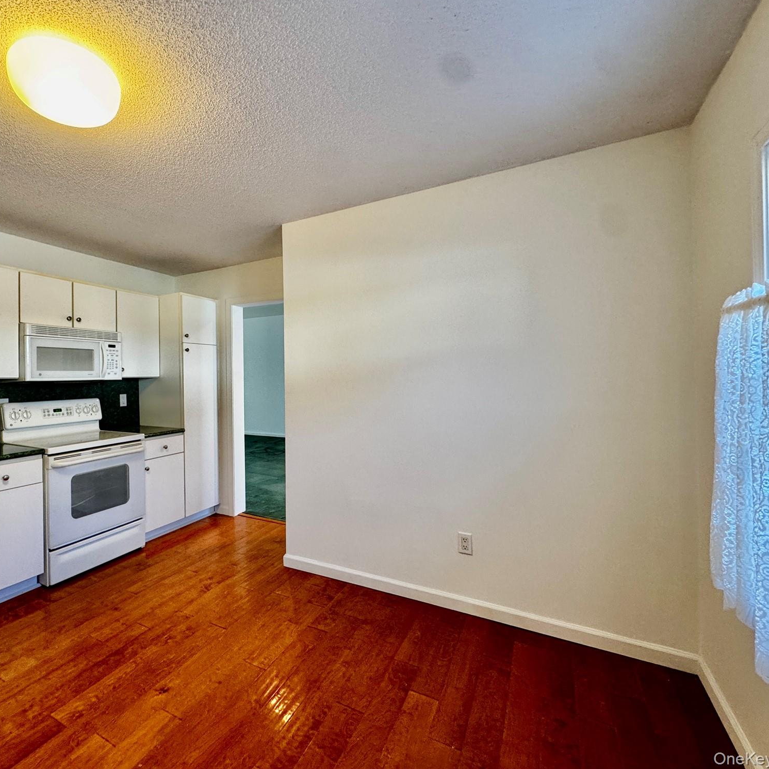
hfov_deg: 82.4
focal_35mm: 17
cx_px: 290
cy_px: 375
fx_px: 427
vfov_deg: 84.0
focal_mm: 2.22
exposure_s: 1/120
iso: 200
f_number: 2.2
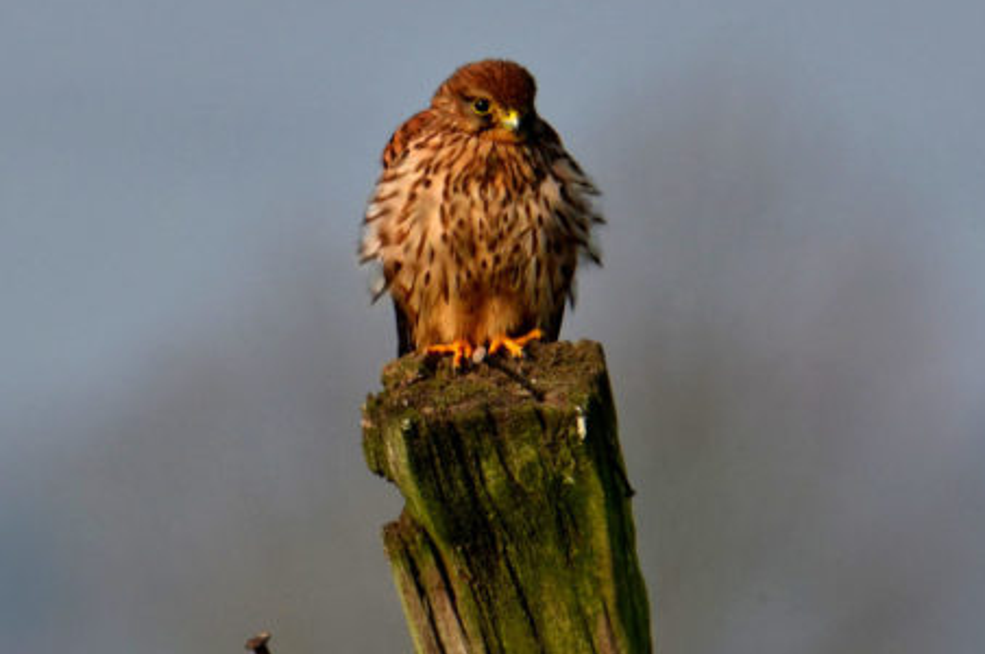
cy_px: 419
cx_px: 680
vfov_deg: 1.1
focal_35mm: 1273
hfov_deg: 1.6
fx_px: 34781
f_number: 9
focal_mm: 600
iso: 200
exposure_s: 1/640
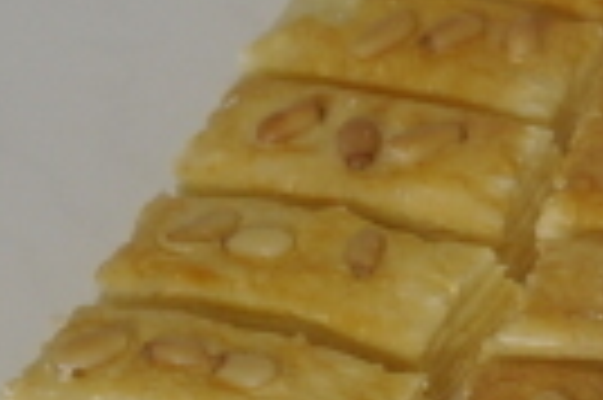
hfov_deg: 6.2
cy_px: 701
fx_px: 5370
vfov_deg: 4.2
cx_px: 1238
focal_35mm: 321
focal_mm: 28
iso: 400
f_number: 5.6
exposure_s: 1/30
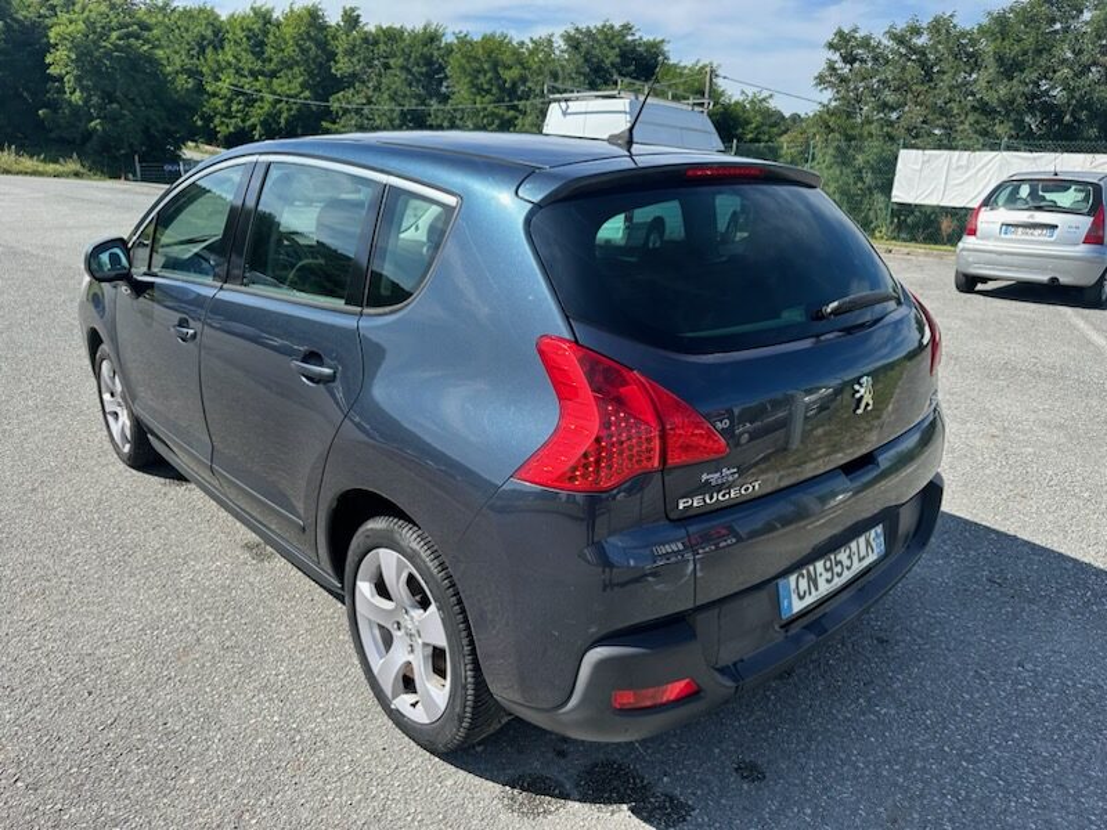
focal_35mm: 24
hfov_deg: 71.6
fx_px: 768
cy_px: 415
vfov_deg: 56.8
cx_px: 554
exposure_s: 1/2525
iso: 80
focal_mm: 6.86
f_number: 1.78
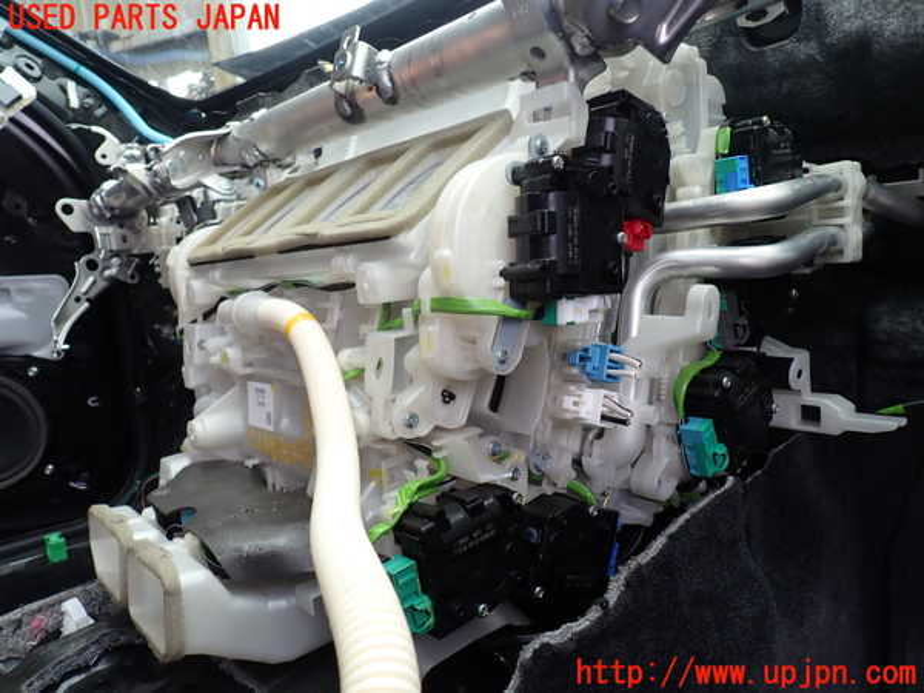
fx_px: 667
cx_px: 462
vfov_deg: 54.9
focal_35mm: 25
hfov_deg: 69.4
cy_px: 346
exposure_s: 1/100
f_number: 2.8
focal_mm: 4.5
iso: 100
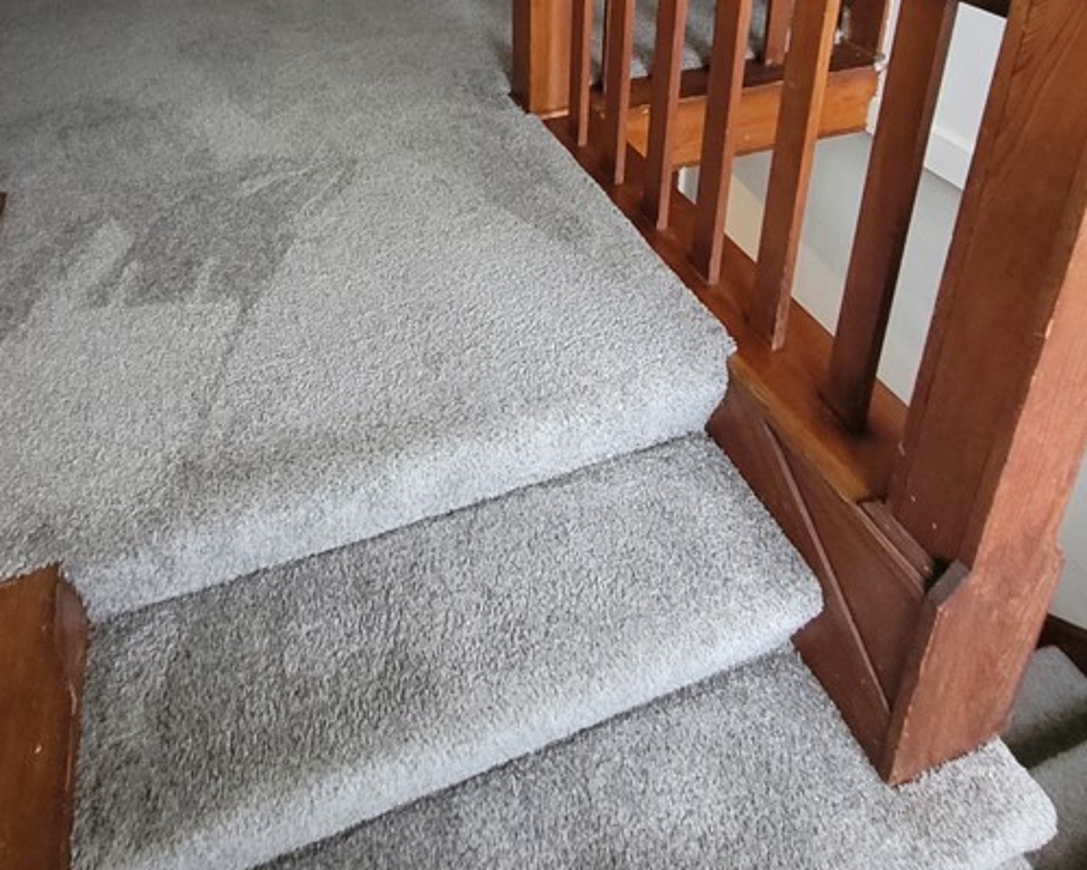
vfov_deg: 47.9
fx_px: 836
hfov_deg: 65.8
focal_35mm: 26
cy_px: 52
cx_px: 474
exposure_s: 1/30
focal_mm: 1.74
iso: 640
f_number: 2.2
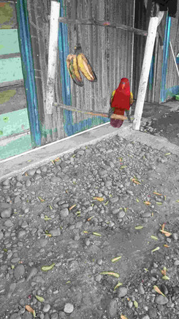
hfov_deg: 33.6
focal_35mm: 35
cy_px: 140
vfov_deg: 56.5
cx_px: 105
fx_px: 296
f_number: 2.2
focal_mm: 3.46
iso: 159
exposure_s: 1/100
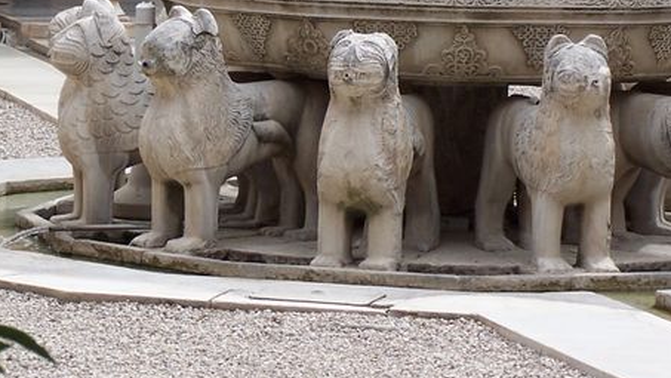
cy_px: 7
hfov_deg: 9.6
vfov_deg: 5.4
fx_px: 4004
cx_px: 441
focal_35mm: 225
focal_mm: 19.4
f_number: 3.2
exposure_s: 1/750
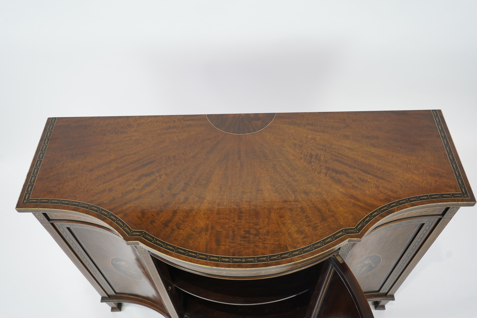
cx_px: 238
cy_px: 159
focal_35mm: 31
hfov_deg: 60.3
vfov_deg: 42.3
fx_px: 411
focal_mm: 31
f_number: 5
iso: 640
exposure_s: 1/60
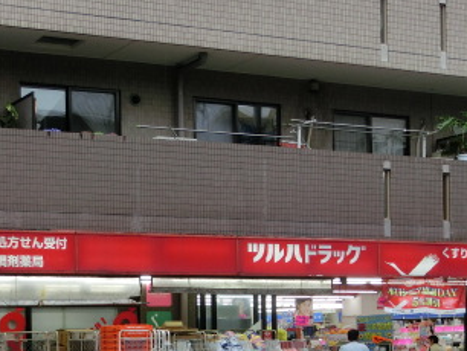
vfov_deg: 15.5
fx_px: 1269
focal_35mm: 94
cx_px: 311
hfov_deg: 20.8
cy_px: 327
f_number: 4.4
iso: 80
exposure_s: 1/60
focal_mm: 8
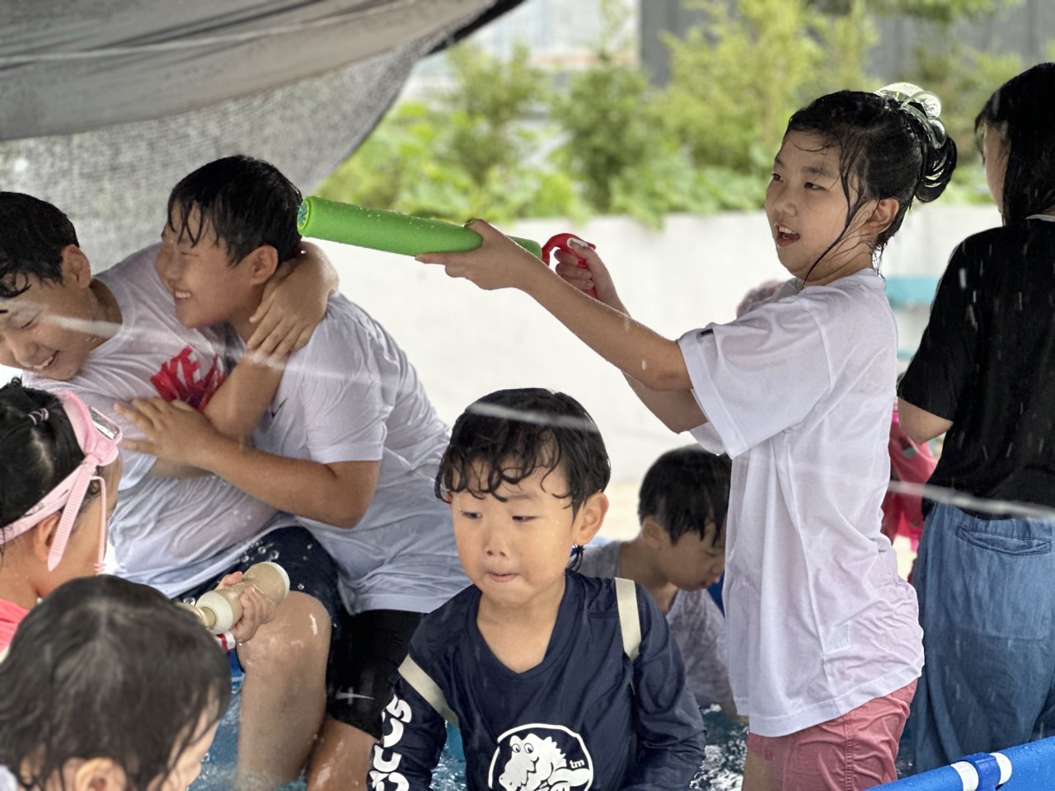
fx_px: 2347
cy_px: 396
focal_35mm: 77
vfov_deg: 19.1
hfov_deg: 25.3
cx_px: 528
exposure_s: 1/121
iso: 100
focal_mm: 9
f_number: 2.8
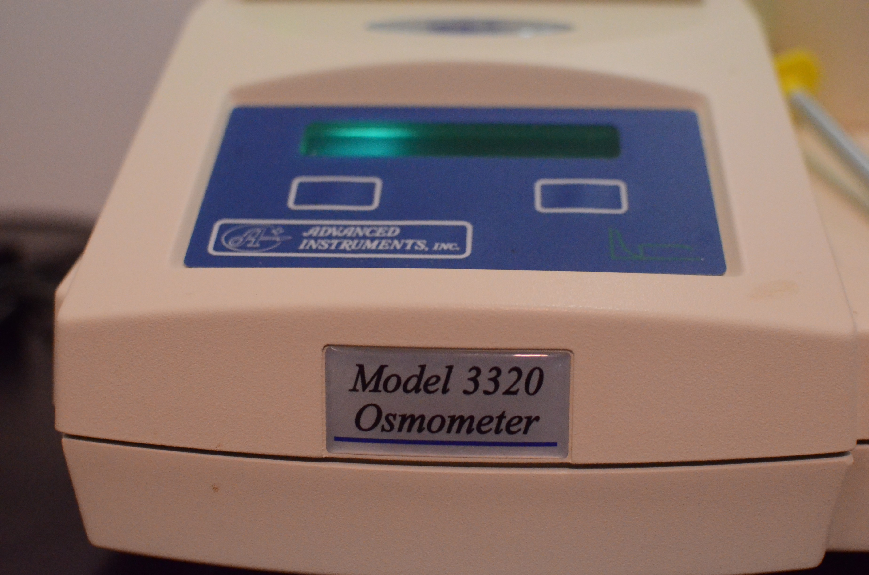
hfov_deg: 37.9
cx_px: 434
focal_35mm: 52
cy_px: 288
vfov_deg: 25.6
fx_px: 1265
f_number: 2.8
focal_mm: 35
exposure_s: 1/400
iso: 5000
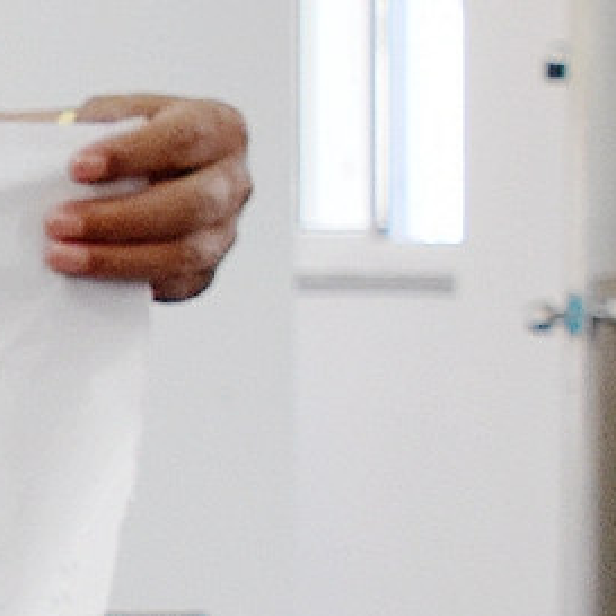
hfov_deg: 5.2
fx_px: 5912
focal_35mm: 294
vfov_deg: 5.9
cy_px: 758
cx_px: -1882
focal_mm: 21
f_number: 6.3
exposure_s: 1/160
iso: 800
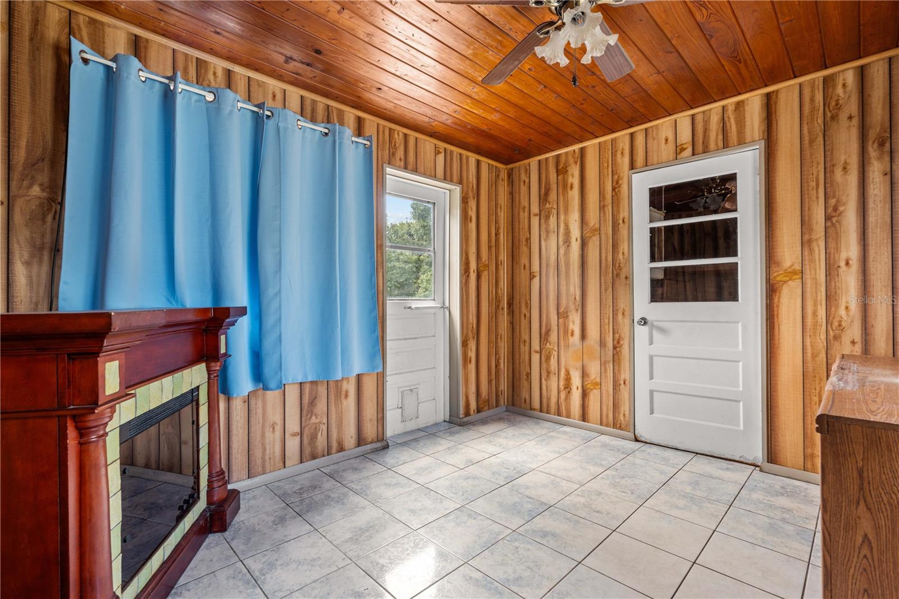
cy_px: 300
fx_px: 399
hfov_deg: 96.7
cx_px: 450
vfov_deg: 73.7
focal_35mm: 16
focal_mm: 16
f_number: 8
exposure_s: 1/2
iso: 200
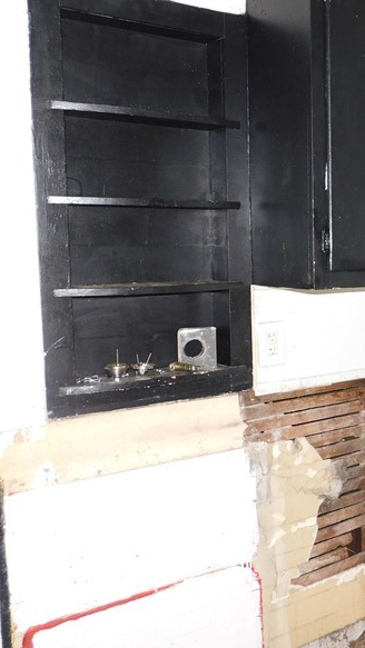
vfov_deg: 46.4
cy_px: 310
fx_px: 757
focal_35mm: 44
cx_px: 485
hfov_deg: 23.6
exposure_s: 1/30
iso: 220
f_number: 3
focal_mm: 4
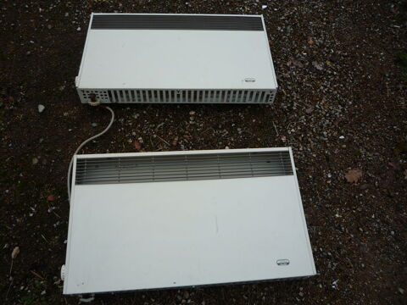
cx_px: 204
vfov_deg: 46.8
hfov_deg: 60.0
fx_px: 353
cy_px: 152
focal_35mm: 30
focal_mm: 5.2
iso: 100
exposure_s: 1/200
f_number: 4
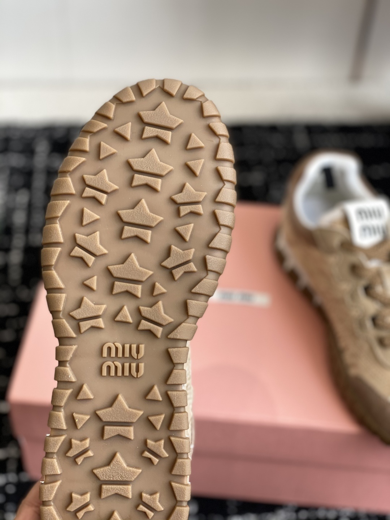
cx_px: 195
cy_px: 260
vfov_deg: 36.8
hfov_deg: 28.0
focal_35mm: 52
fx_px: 781
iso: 32
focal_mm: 6
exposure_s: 1/122
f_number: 2
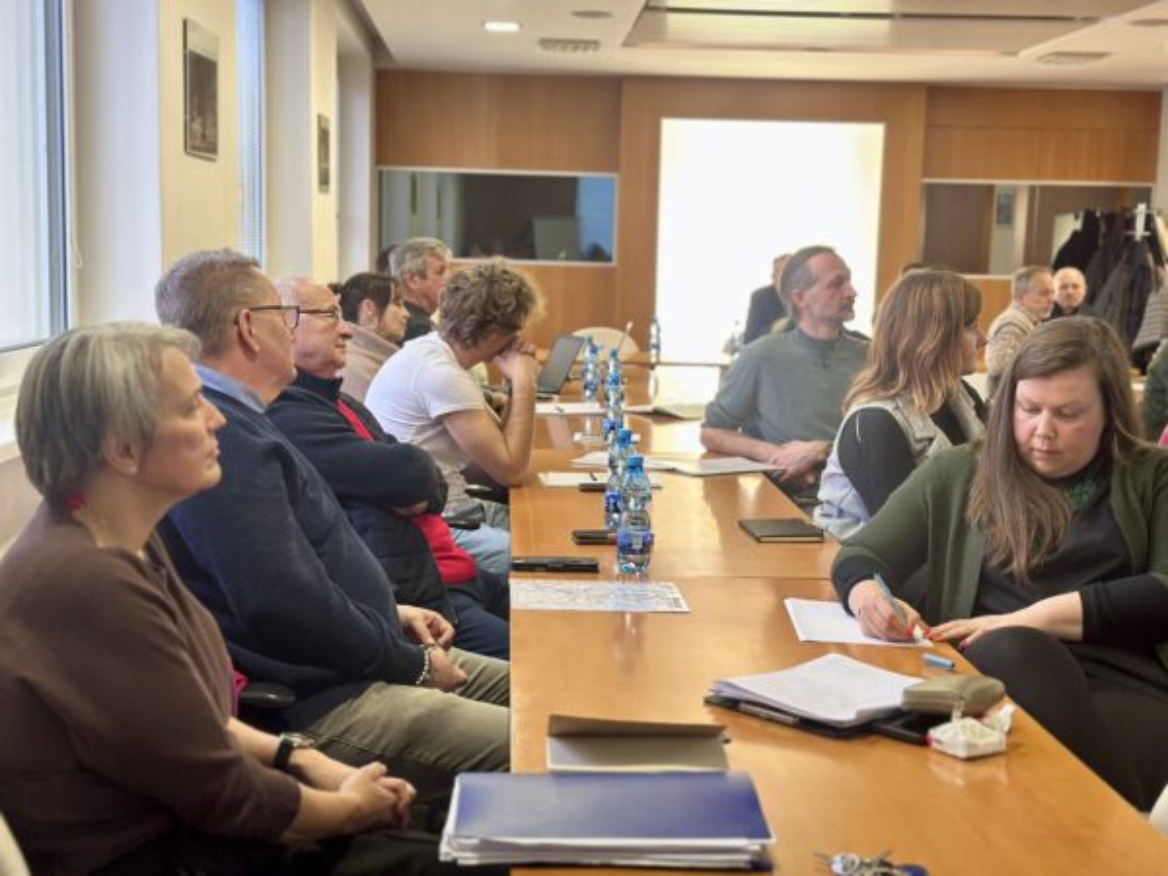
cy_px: 438
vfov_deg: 30.3
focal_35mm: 48
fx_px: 1620
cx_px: 584
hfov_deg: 39.7
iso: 160
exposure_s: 1/50
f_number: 1.78
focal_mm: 6.86
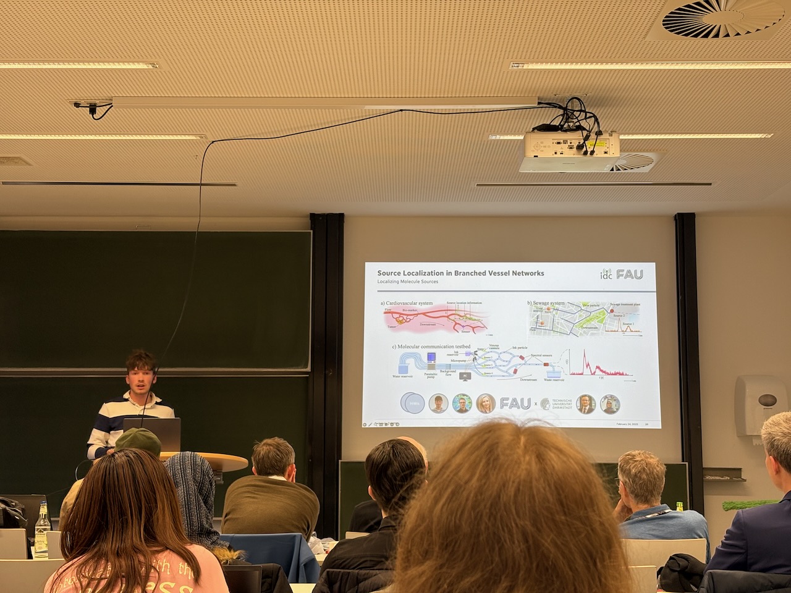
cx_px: 396
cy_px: 296
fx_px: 1188
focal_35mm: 52
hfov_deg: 36.8
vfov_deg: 28.0
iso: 50
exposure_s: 1/100
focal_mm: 5.96
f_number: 1.6
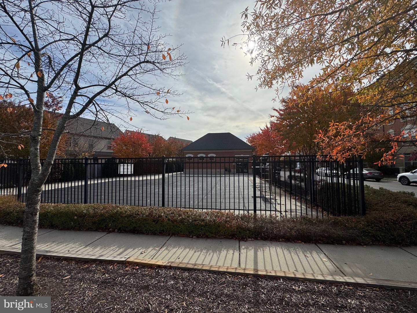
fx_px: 169
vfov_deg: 85.7
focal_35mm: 14
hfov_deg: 102.1
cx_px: 208
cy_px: 156
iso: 40
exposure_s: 1/3717
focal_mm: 2.22
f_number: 2.2
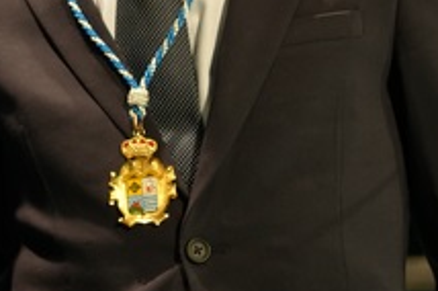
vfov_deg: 4.9
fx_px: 3365
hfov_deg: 7.4
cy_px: 15
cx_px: 18
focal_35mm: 277
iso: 1000
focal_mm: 74
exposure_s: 1/160
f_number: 4
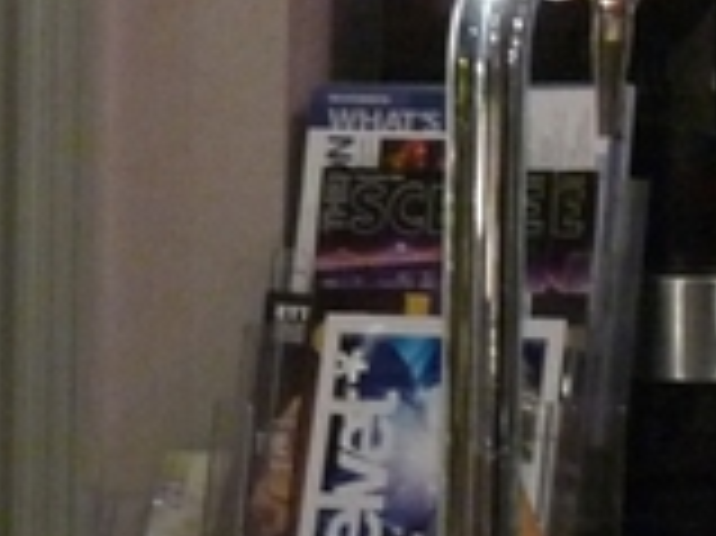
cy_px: 99
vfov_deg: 3.9
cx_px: 1180
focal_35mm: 385
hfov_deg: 5.1
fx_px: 7957
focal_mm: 12.8
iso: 400
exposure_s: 1/8
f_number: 3.4
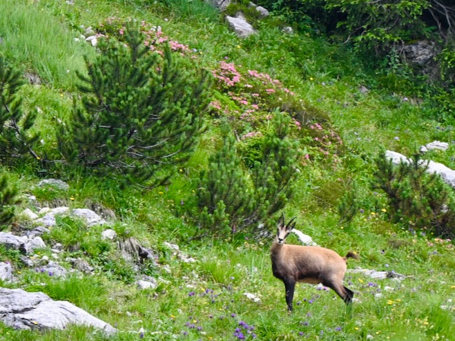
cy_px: 235
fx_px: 4219
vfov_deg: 4.6
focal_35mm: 321
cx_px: 224
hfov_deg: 6.2
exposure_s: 1/200
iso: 125
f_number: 6.3
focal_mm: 200
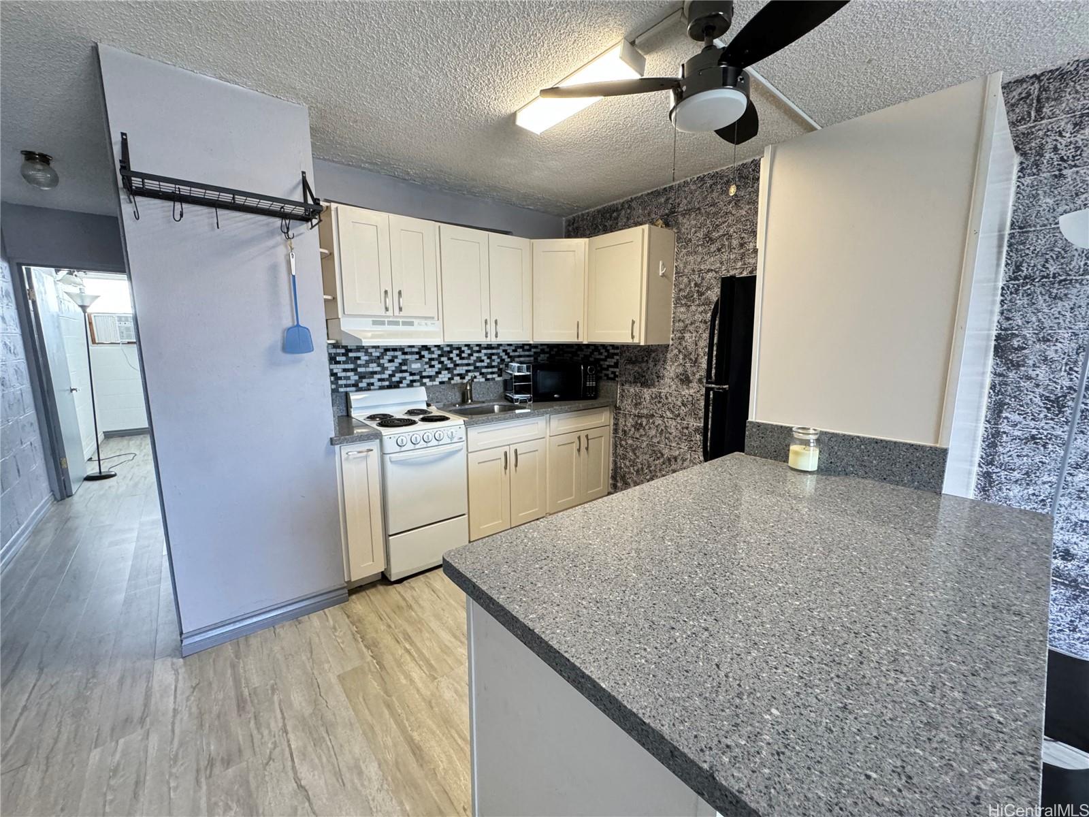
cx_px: 544
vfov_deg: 85.7
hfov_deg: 102.1
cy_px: 408
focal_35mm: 14
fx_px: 440
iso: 500
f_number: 2.2
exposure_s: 1/60
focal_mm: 2.22
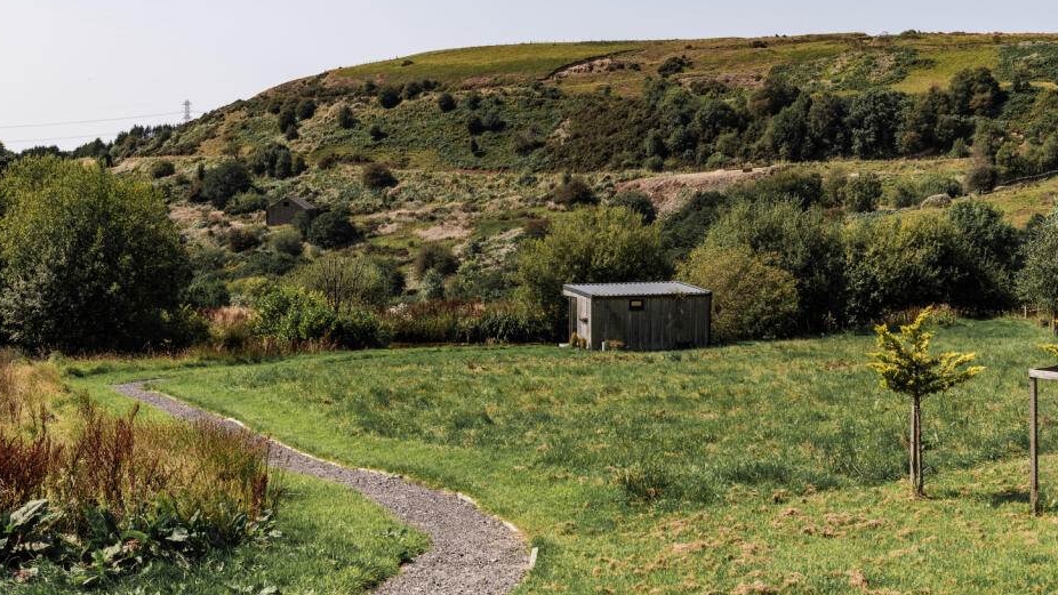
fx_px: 1431
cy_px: 253
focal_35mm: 51
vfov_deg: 23.5
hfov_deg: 40.6
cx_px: 499
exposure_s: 1/400
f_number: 8
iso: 125
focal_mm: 44
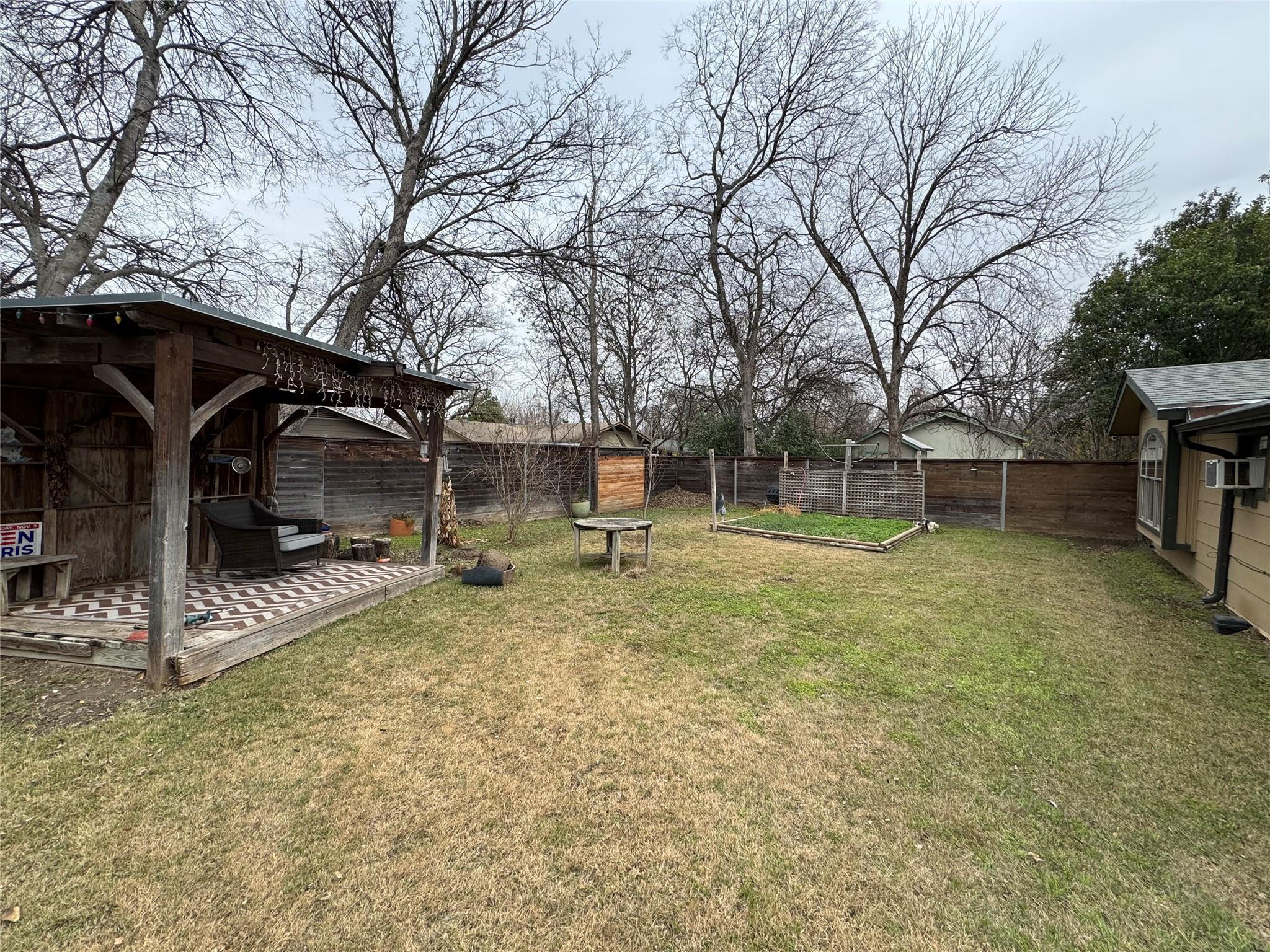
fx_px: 514
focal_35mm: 14
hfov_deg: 102.1
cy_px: 476
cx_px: 635
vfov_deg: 85.7
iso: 50
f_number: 2.2
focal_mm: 2.22
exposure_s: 1/587
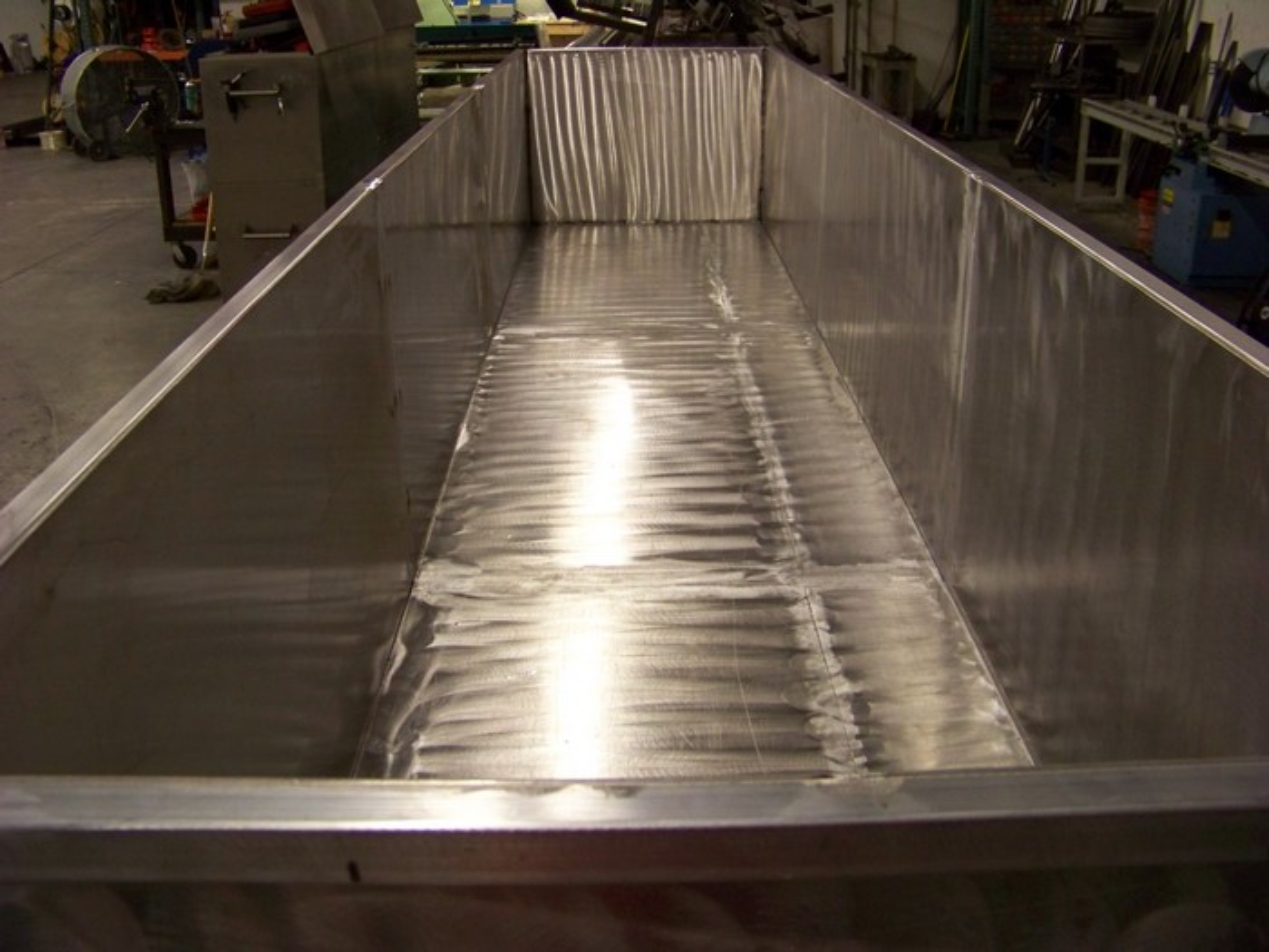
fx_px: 1320
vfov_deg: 39.7
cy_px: 476
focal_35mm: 36
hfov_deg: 51.4
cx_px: 634
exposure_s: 1/30
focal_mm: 5.85
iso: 192
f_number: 2.8
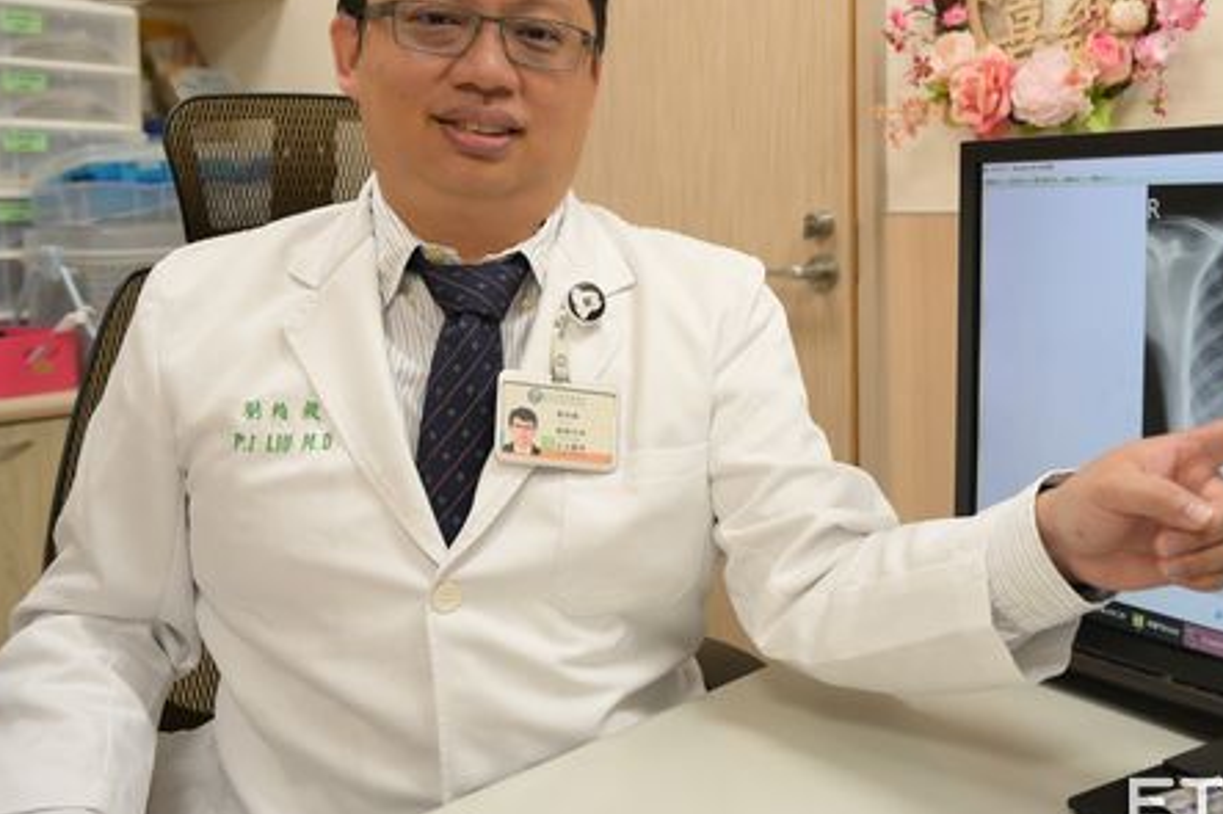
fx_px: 1426
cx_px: 803
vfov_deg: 31.7
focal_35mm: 42
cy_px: 306
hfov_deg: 45.8
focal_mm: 31
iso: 5000
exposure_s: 1/500
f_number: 4
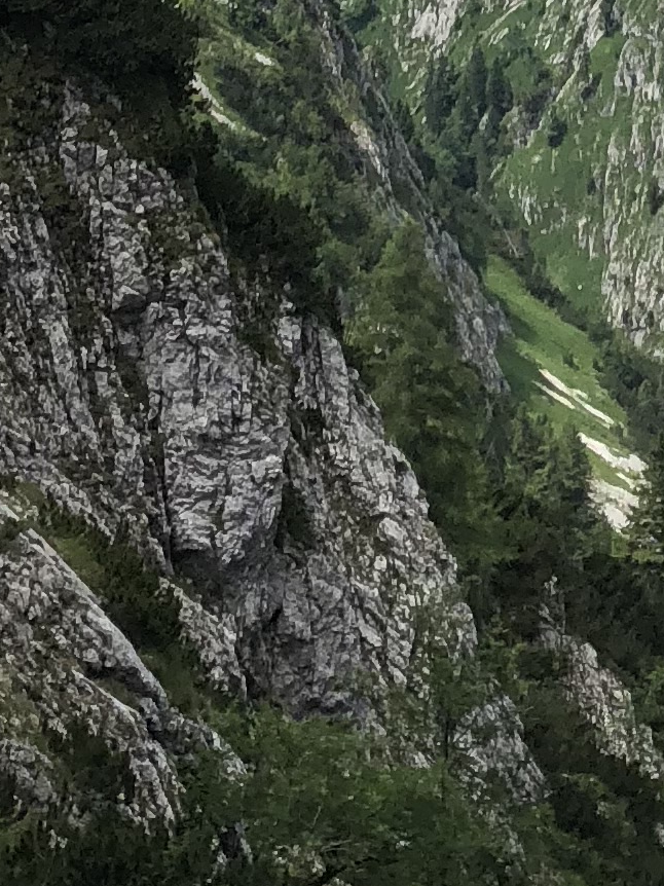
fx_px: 3352
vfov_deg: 12.9
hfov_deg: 11.2
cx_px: 675
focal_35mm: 131
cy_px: -940
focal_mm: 3.99
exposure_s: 1/2000
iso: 20
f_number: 1.8
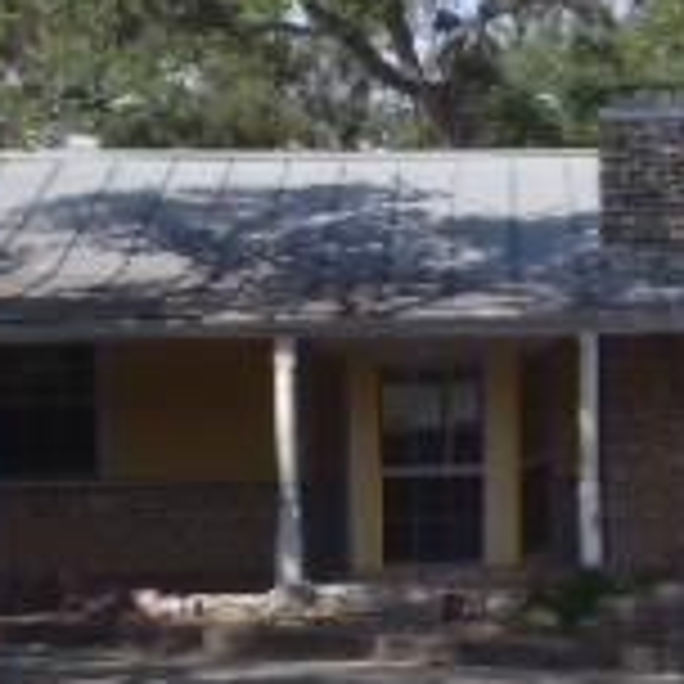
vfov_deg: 16.7
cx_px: 886
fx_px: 2325
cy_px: 338
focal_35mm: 104
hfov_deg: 15.9
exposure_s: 1/500
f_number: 3.9
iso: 80
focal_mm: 5
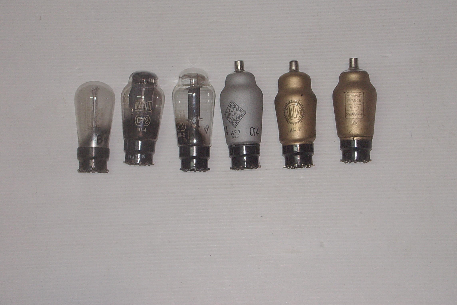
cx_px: 230
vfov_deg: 15.7
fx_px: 1104
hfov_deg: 23.4
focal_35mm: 87
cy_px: 137
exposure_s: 1/45
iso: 200
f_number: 3.4
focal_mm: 13
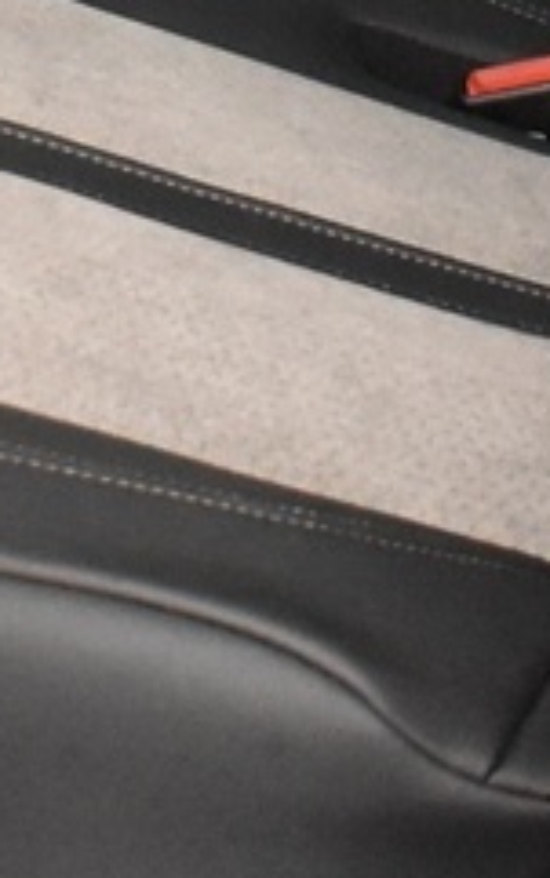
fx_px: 4429
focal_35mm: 185
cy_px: -889
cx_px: 288
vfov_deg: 10.4
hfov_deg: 7.1
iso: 3200
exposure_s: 1/20
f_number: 3.5
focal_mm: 18
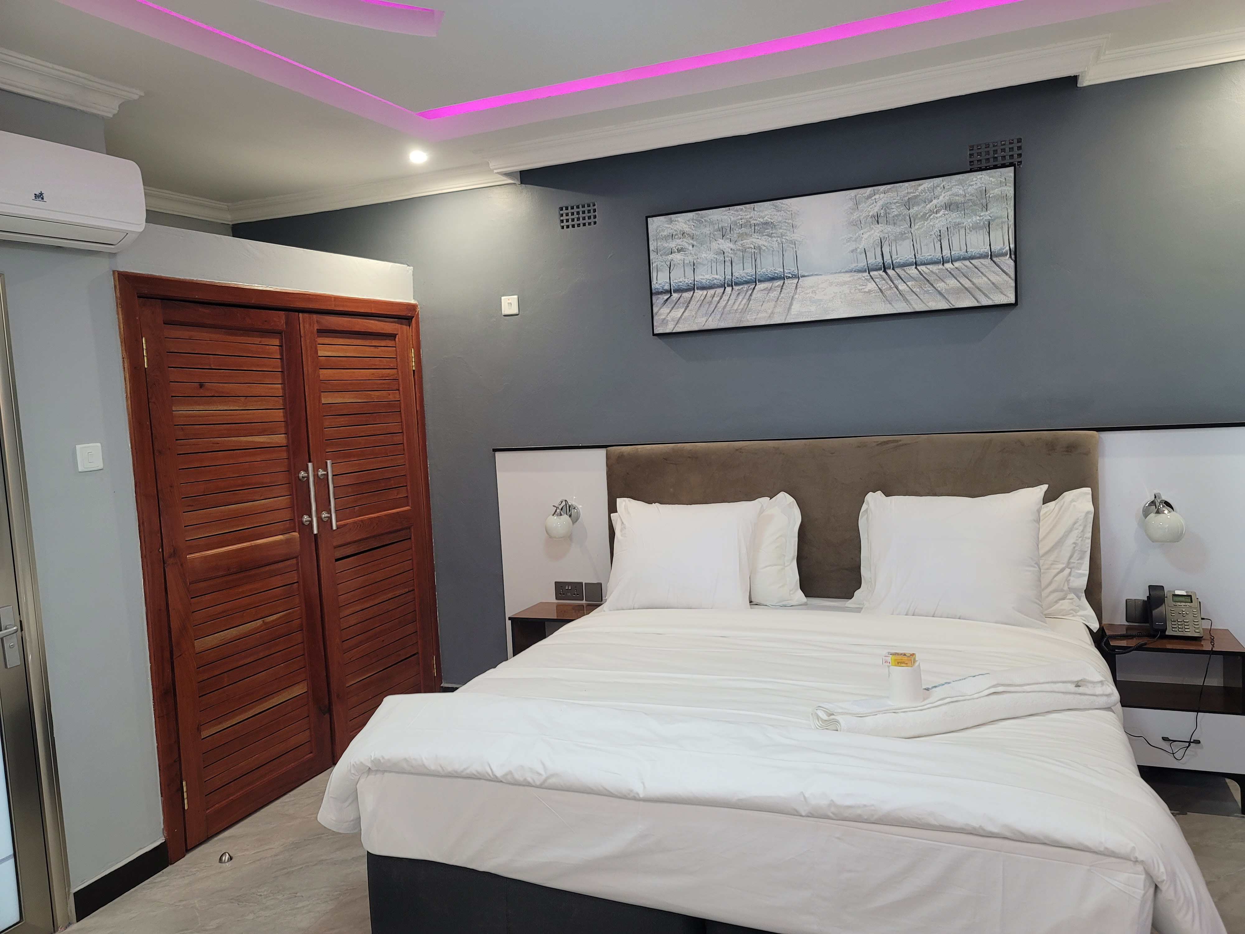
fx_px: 899
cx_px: 622
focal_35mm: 25
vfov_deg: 54.9
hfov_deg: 69.4
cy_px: 467
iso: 250
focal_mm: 7
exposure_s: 1/50
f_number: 1.8
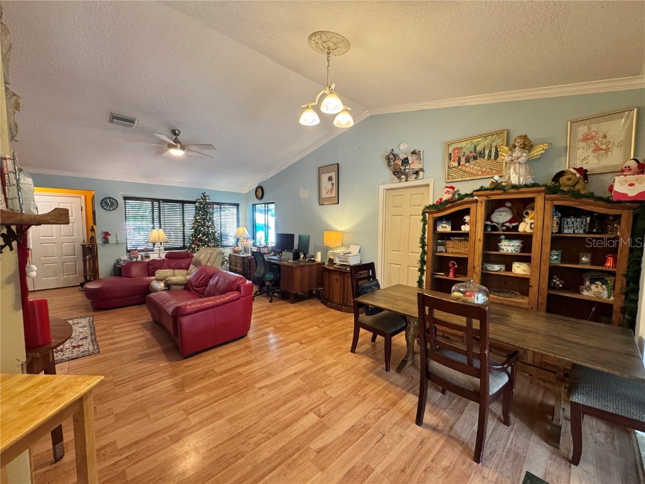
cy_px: 242
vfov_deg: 85.7
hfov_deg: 102.1
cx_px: 322
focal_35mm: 14
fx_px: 261
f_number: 2.2
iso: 320
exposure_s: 1/60
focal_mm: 2.22
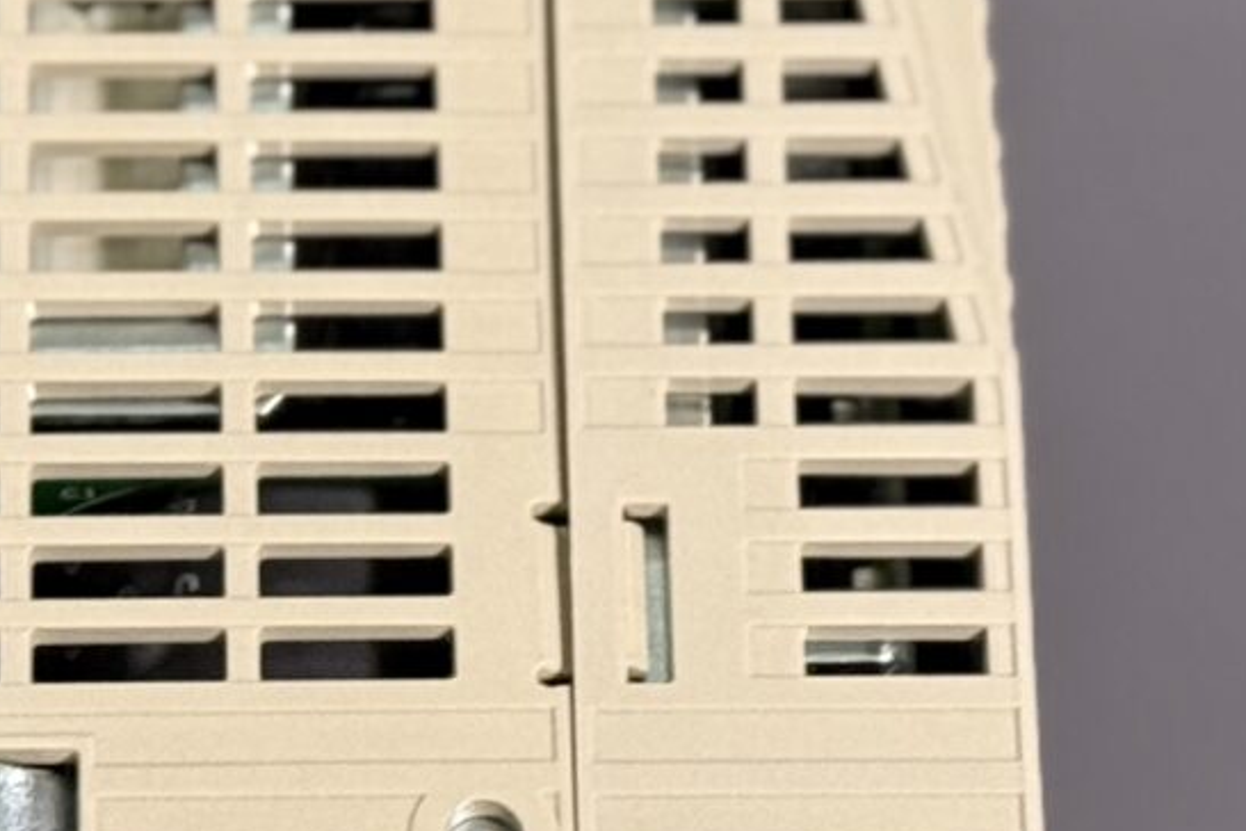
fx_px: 8098
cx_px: 219
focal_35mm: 234
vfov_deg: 5.9
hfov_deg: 8.8
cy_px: 132
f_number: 1.78
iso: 200
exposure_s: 1/33
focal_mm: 6.76
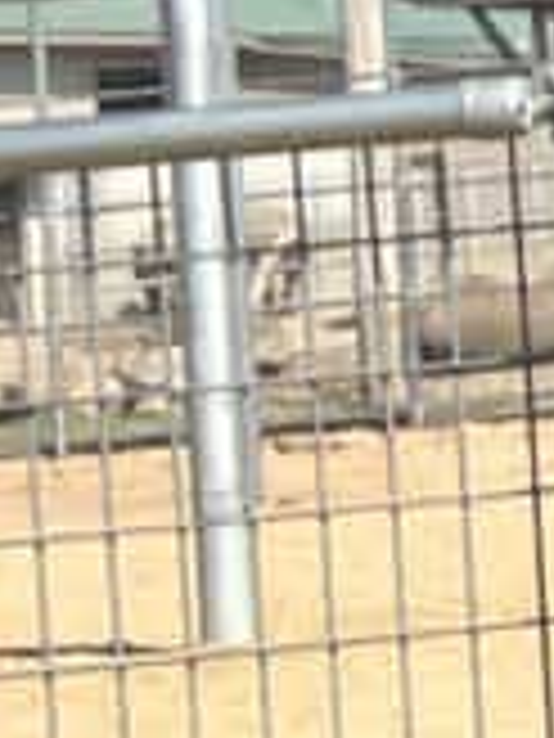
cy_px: -122
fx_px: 3073
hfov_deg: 7.3
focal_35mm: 144
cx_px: 2261
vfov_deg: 13.4
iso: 32
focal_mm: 2.71
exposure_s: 1/614
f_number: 2.2
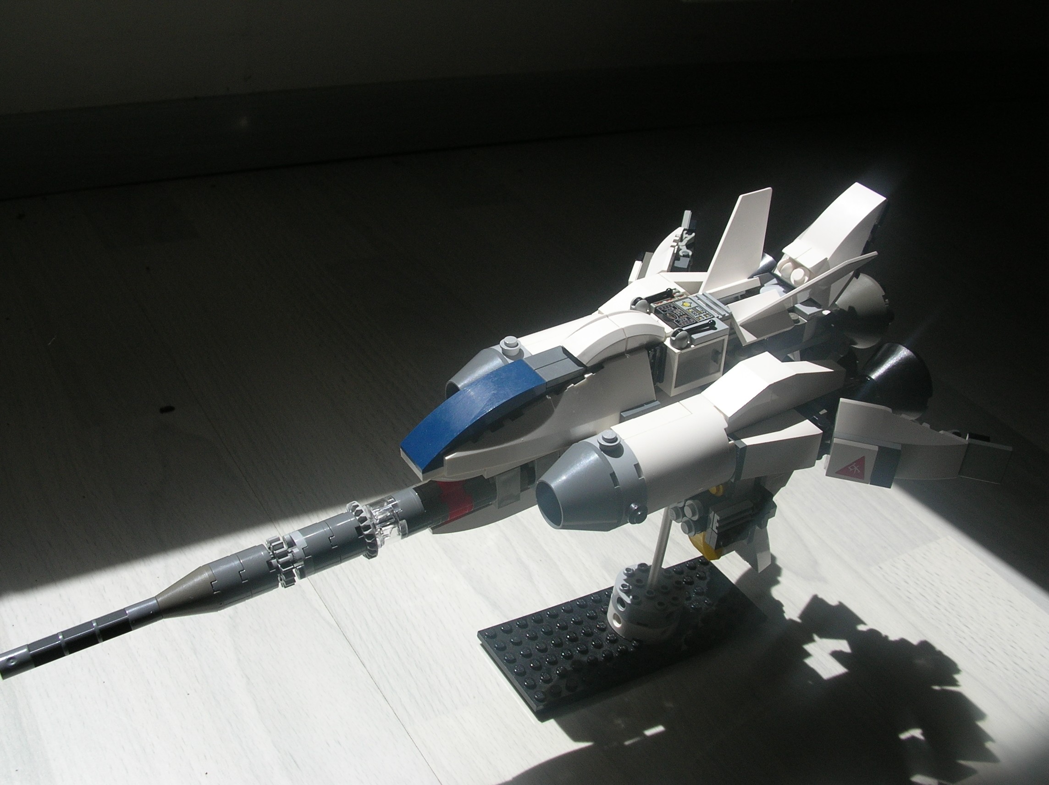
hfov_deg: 51.4
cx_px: 524
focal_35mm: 36
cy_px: 392
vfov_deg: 39.6
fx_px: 1090
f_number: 3.7
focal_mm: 6
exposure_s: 1/870
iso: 50
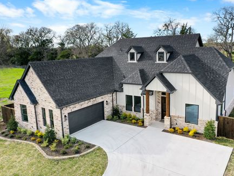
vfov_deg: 45.5
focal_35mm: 31
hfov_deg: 58.2
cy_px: 87
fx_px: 210
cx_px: 127
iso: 100
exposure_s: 1/160
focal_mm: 10.26
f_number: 4.5
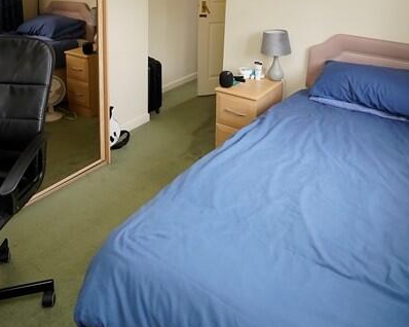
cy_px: 15
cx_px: 184
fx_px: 351
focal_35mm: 29
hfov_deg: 60.3
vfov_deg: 44.1
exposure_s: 1/160
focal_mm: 12
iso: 1250
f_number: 4
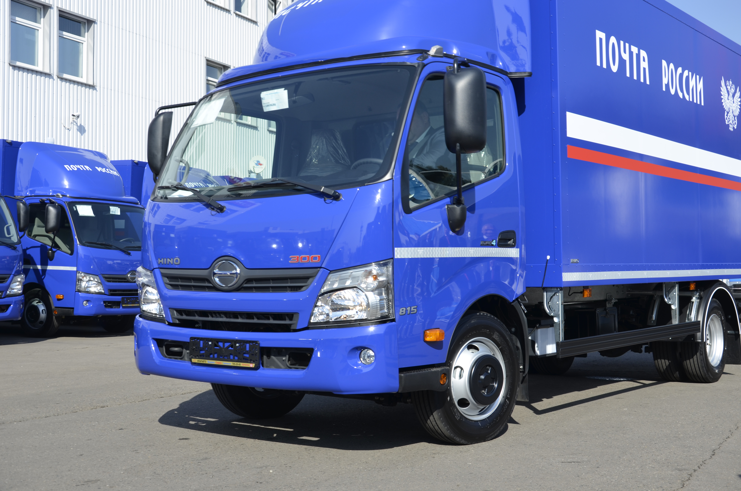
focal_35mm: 45
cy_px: 246
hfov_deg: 43.7
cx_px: 370
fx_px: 924
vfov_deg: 29.7
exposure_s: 1/250
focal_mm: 30
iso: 140
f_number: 8
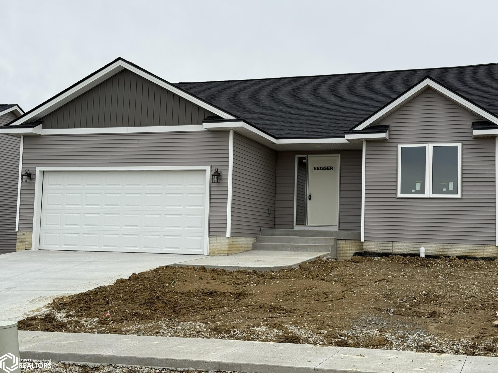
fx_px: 691
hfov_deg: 39.7
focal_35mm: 48
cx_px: 249
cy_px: 186
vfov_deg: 30.3
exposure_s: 1/846
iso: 64
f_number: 1.78
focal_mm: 6.76
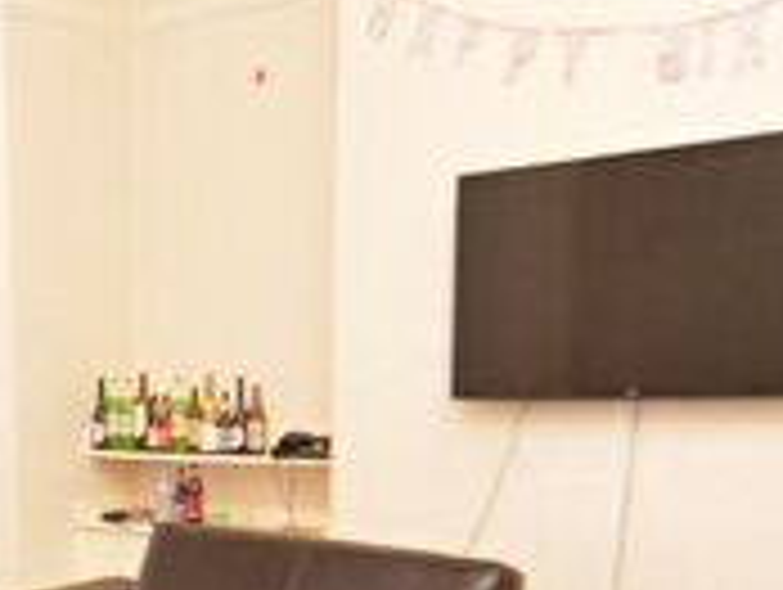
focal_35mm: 58
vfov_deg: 23.6
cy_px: 658
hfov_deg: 31.8
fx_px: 1314
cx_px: 94
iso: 900
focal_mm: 10
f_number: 4
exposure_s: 1/60
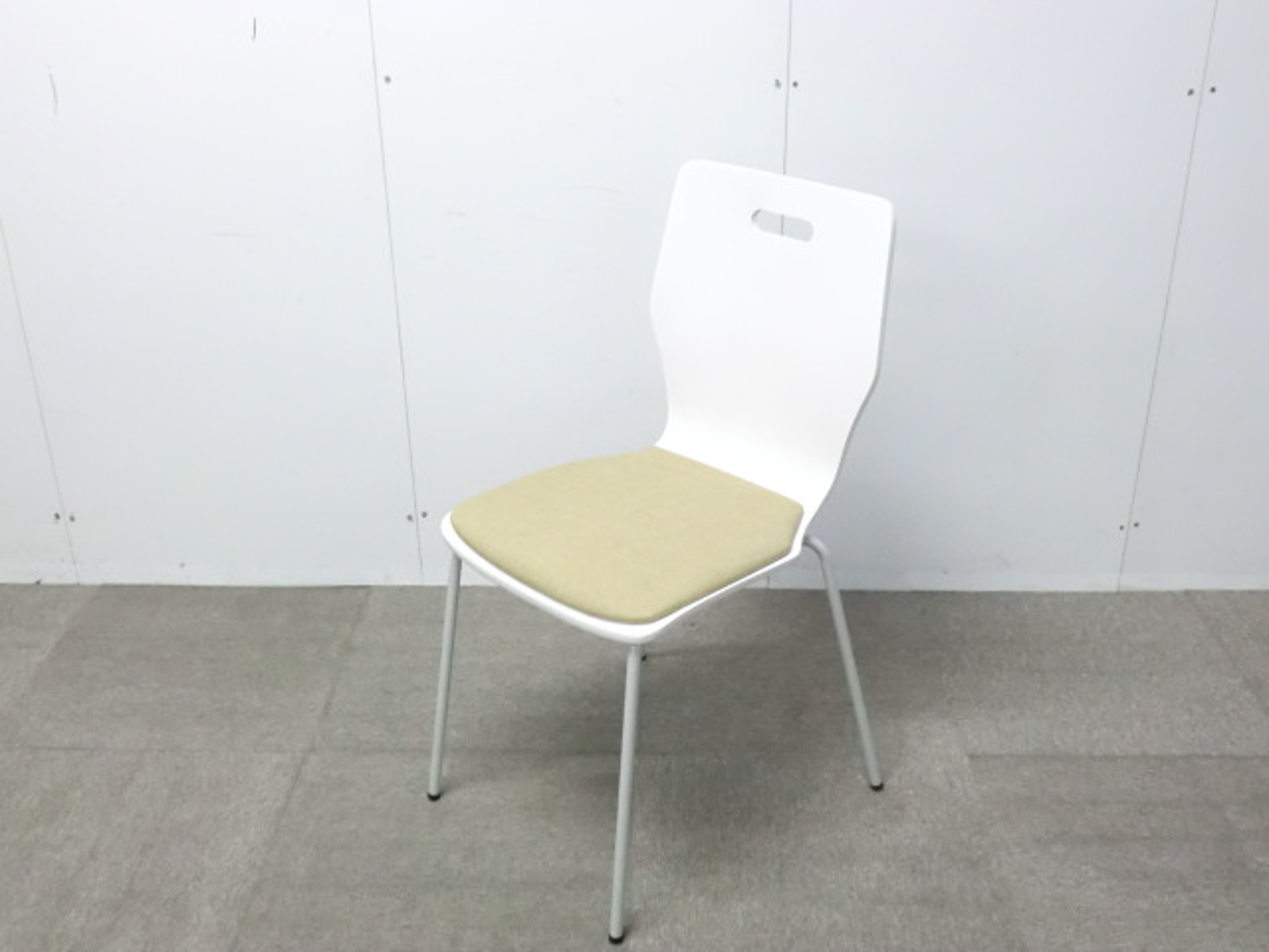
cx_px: 634
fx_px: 1393
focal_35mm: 38
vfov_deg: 37.7
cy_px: 476
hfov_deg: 49.0
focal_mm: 6.9
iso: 800
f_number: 3.9
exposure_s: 1/40
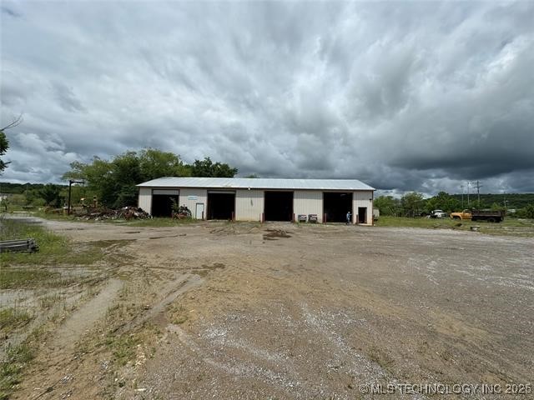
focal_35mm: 14
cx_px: 267
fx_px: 216
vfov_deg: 85.7
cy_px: 200
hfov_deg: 102.1
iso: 50
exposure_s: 1/3906
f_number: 2.2
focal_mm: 2.22
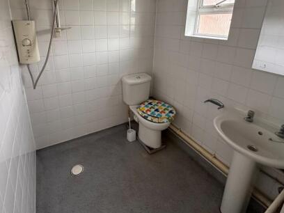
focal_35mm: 20
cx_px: 125
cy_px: 69
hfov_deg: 81.4
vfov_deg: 64.0
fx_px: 164
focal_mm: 2.22
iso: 320
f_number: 2.2
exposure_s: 1/95
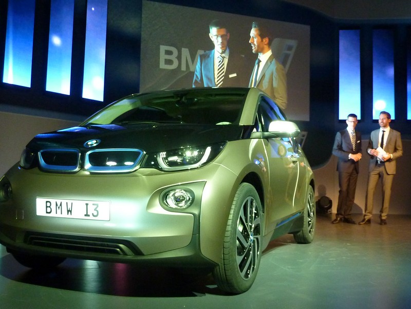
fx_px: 427
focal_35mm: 36
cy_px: 154
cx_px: 206
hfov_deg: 51.4
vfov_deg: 39.7
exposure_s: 1/30
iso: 400
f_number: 3.3
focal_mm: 4.1
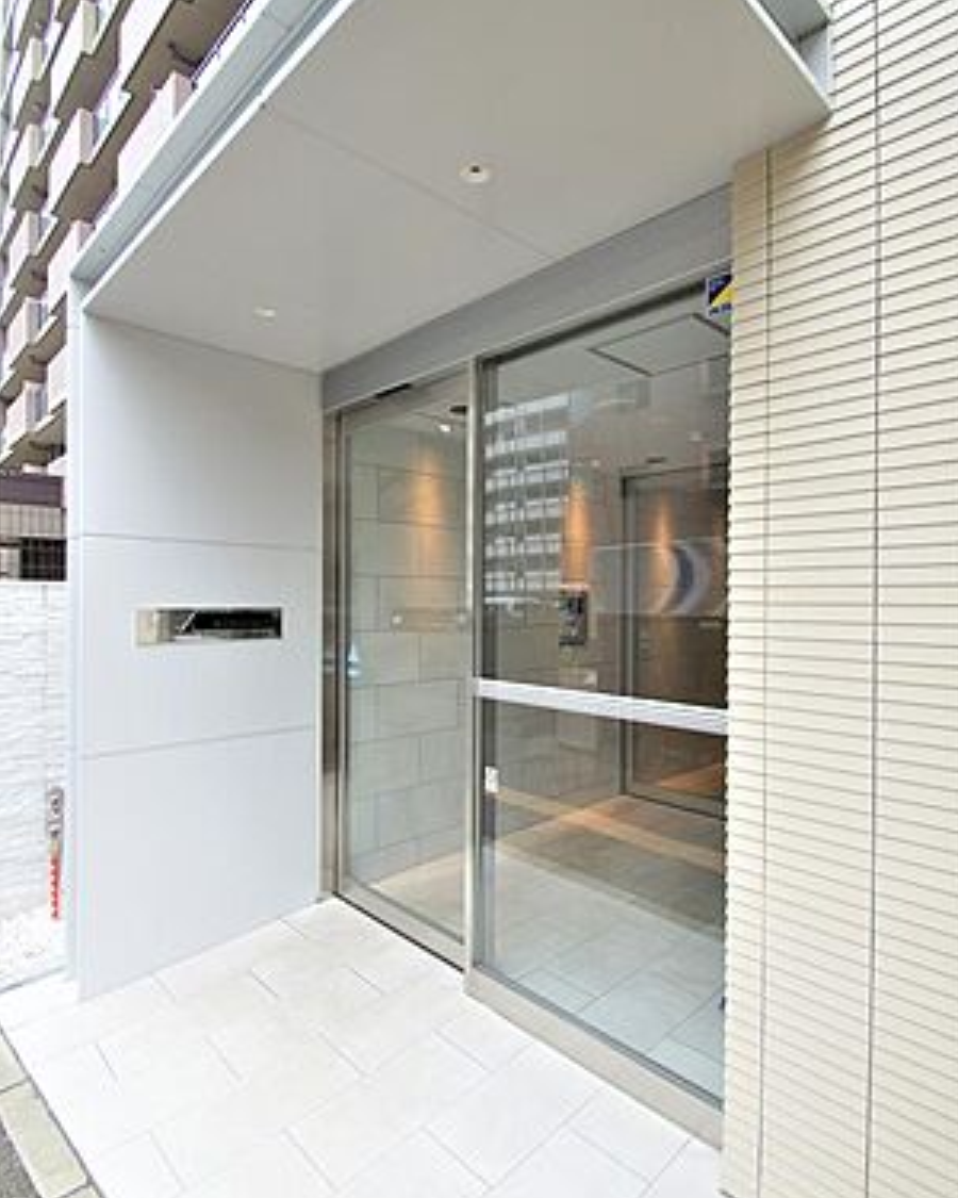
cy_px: 585
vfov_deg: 86.4
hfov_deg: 73.8
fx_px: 638
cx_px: 455
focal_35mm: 18
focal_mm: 10
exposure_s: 1/80
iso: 100
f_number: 5.6
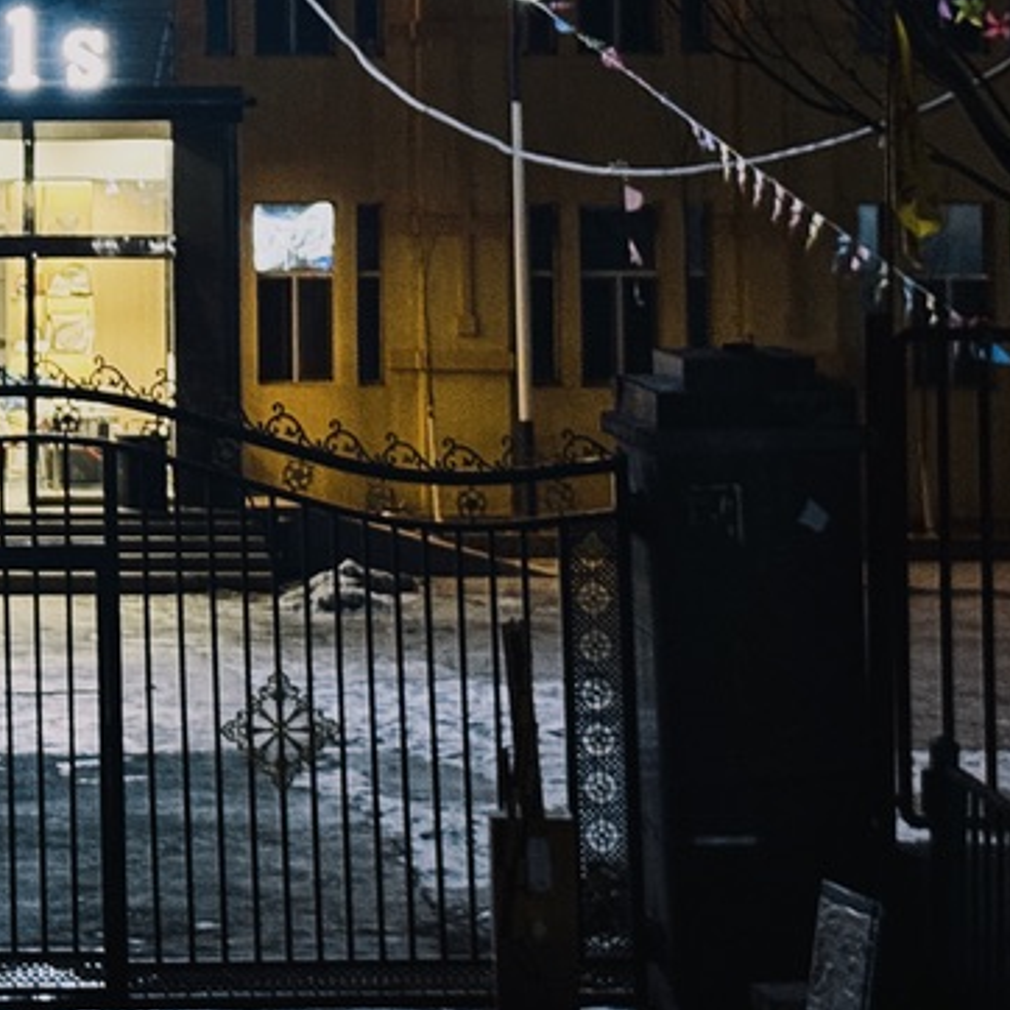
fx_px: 3961
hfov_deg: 14.0
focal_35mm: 120
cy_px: -11
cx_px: -257
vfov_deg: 14.3
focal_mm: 6.76
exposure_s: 1/33
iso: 320
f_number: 1.78
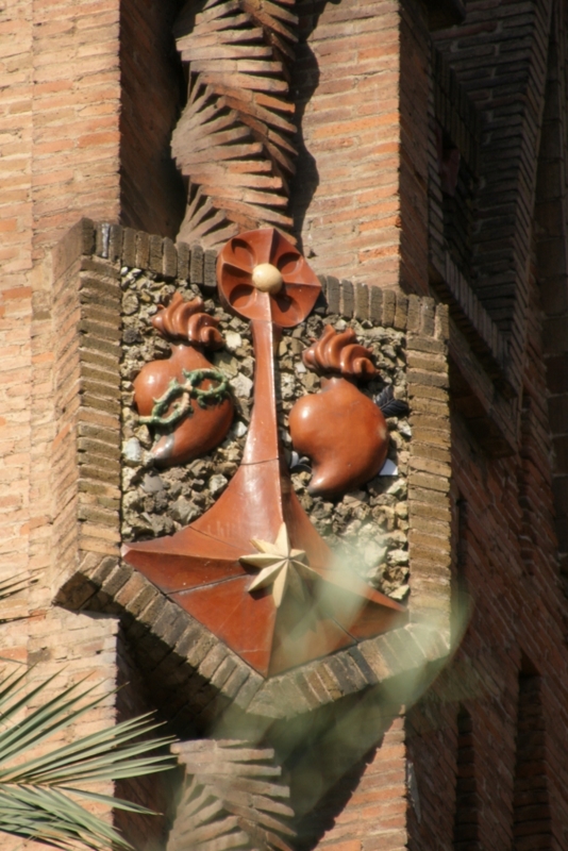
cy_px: 426
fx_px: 10640
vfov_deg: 4.6
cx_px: 284
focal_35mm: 450
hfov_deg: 3.1
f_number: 6.3
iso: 200
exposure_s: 1/500
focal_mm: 300
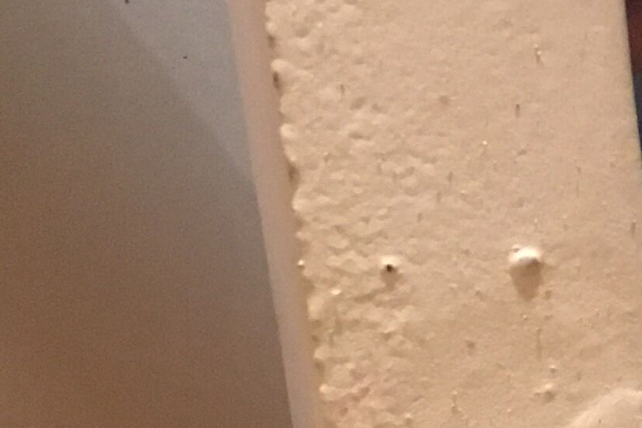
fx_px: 2639
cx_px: 1298
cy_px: 362
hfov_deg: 12.2
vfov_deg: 9.2
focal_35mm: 148
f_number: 2.2
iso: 200
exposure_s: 1/25
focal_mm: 4.15
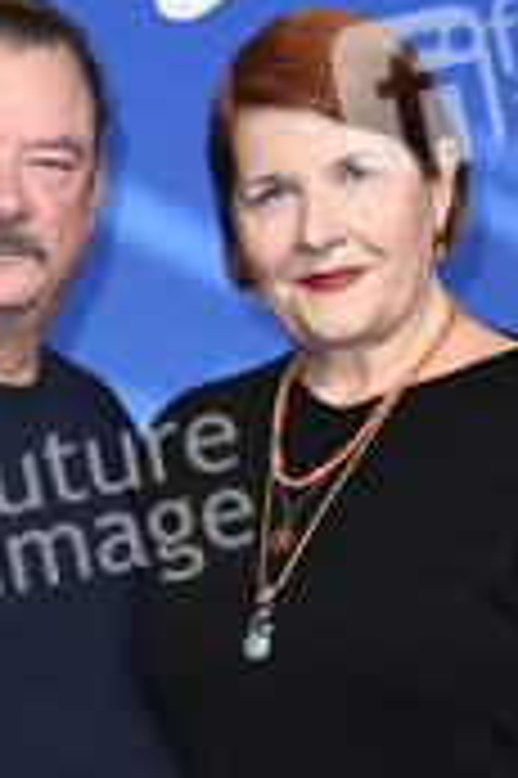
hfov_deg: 6.6
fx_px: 4498
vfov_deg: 9.8
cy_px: 747
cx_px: 153
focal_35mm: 208
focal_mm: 90
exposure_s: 1/250
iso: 1250
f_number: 5.6
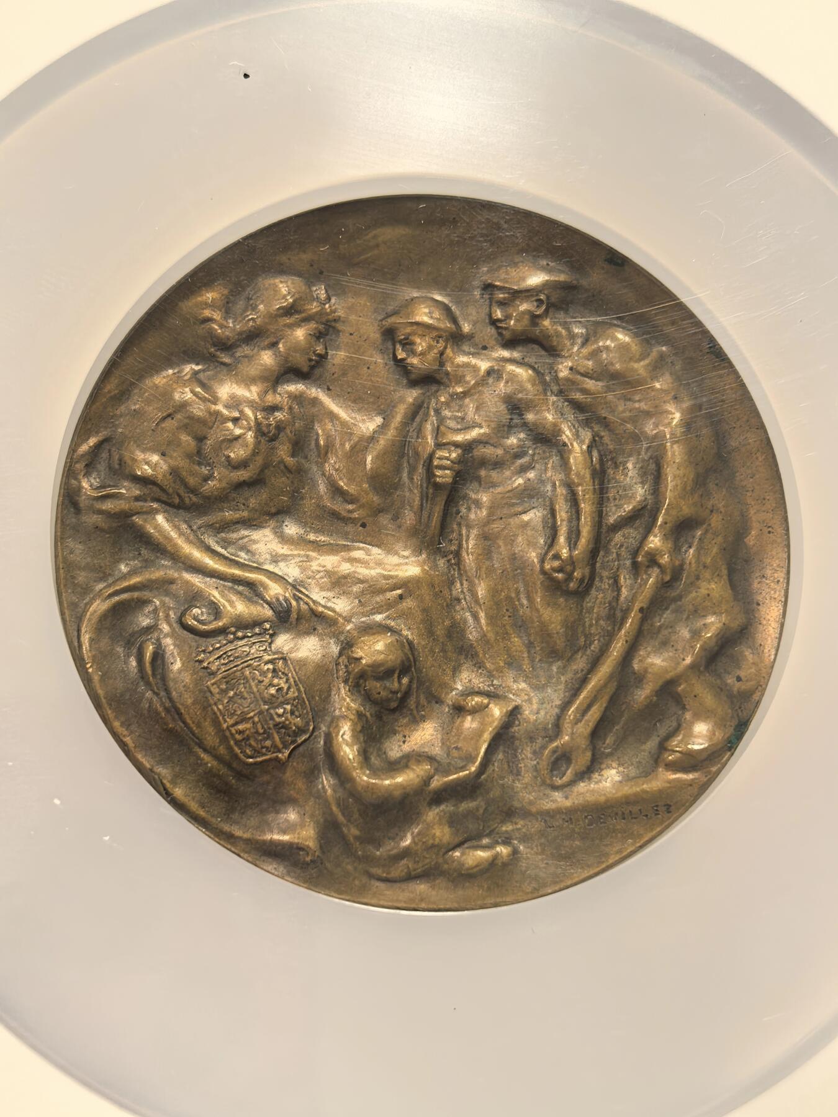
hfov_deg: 27.0
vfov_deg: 35.5
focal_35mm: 54
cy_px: 558
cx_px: 419
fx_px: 1743
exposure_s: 1/50
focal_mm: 6.98
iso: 200
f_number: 2
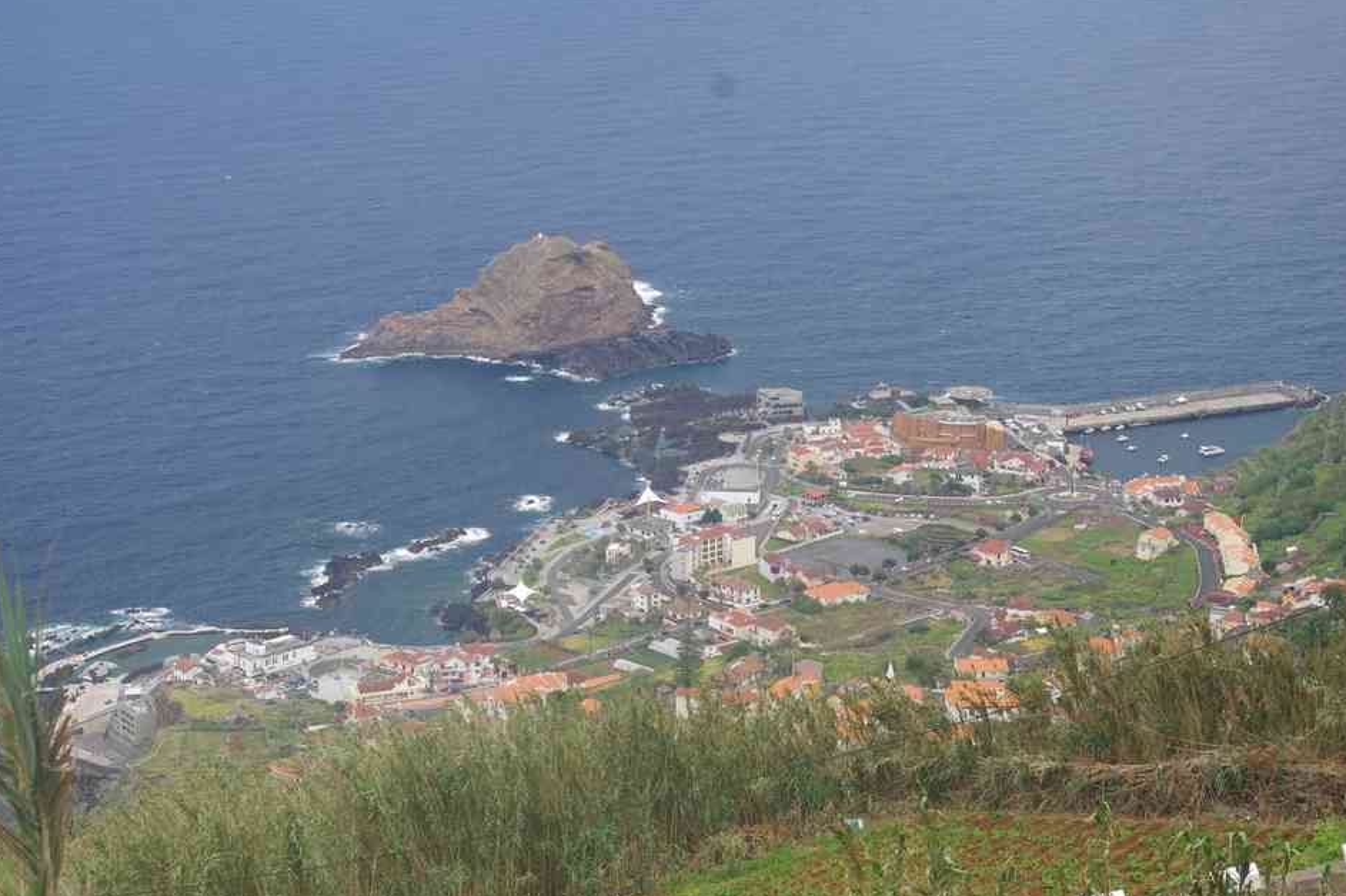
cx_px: 659
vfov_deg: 19.0
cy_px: 467
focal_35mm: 72
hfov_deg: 28.3
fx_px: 2673
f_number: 8
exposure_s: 1/40
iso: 100
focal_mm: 45
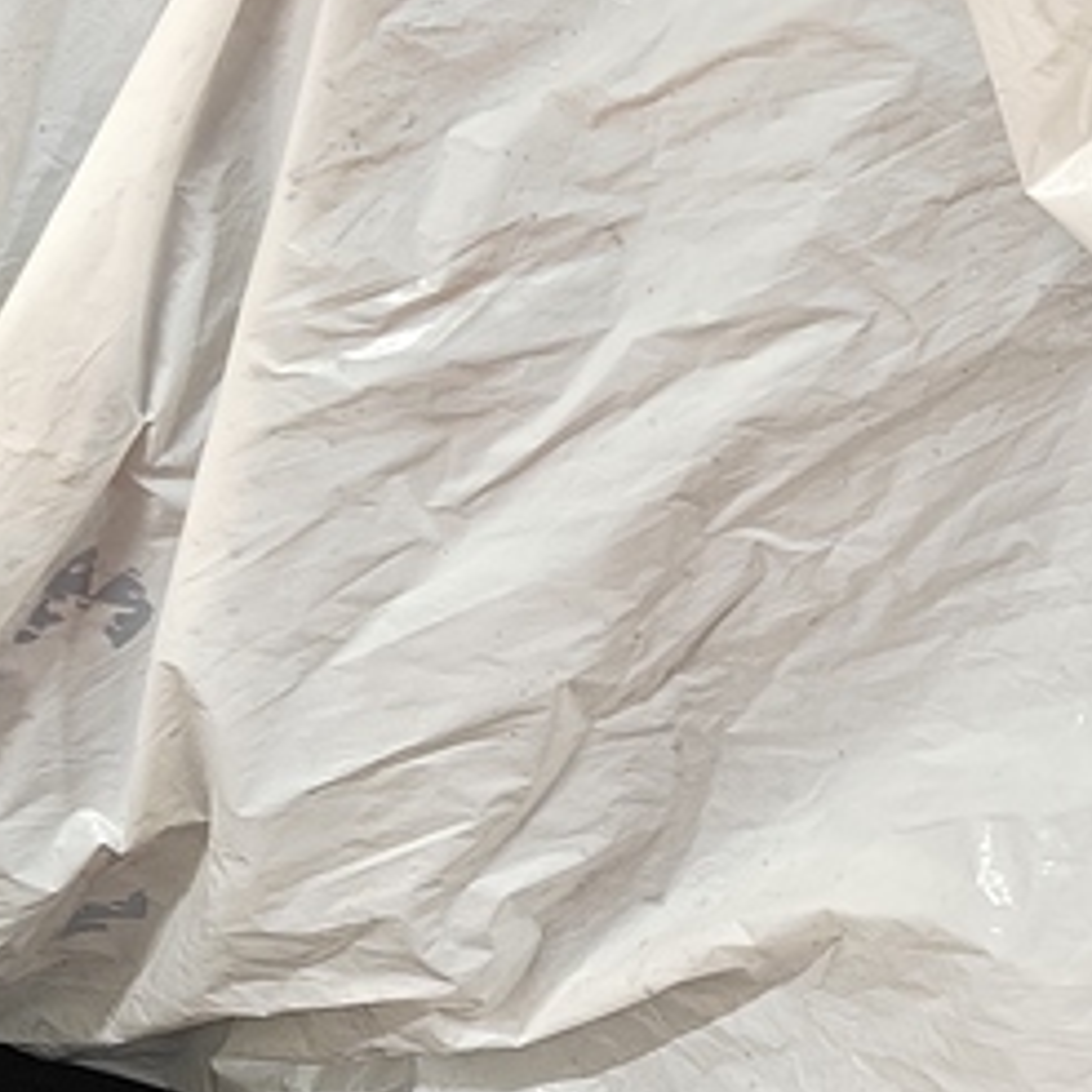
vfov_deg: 14.0
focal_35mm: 124
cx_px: 1278
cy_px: 328
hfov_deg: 13.7
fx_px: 4426
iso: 100
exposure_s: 1/50
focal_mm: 5.59
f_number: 1.8
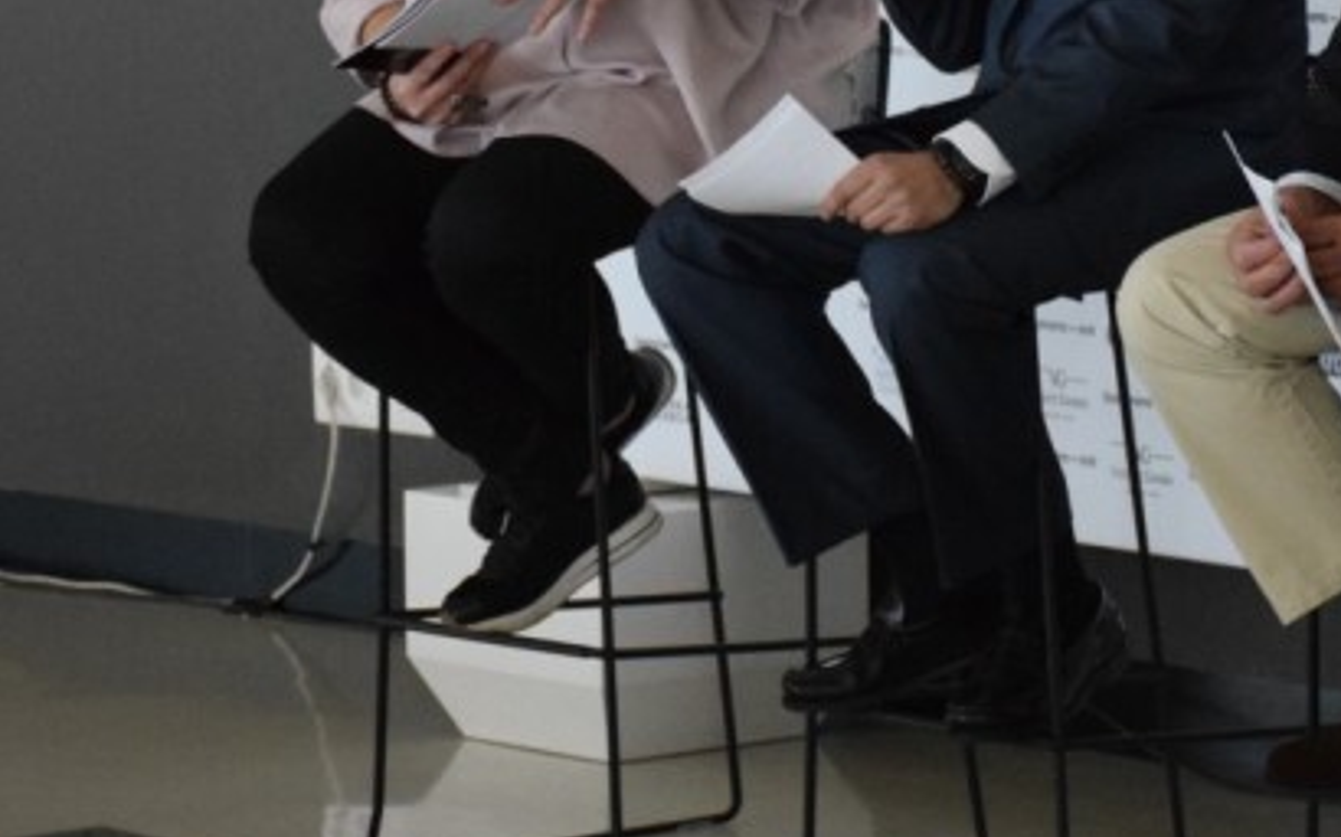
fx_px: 8659
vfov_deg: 5.5
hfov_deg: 8.8
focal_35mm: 237
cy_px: 64
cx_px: 1200
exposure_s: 1/500
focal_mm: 62
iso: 3200
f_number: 5
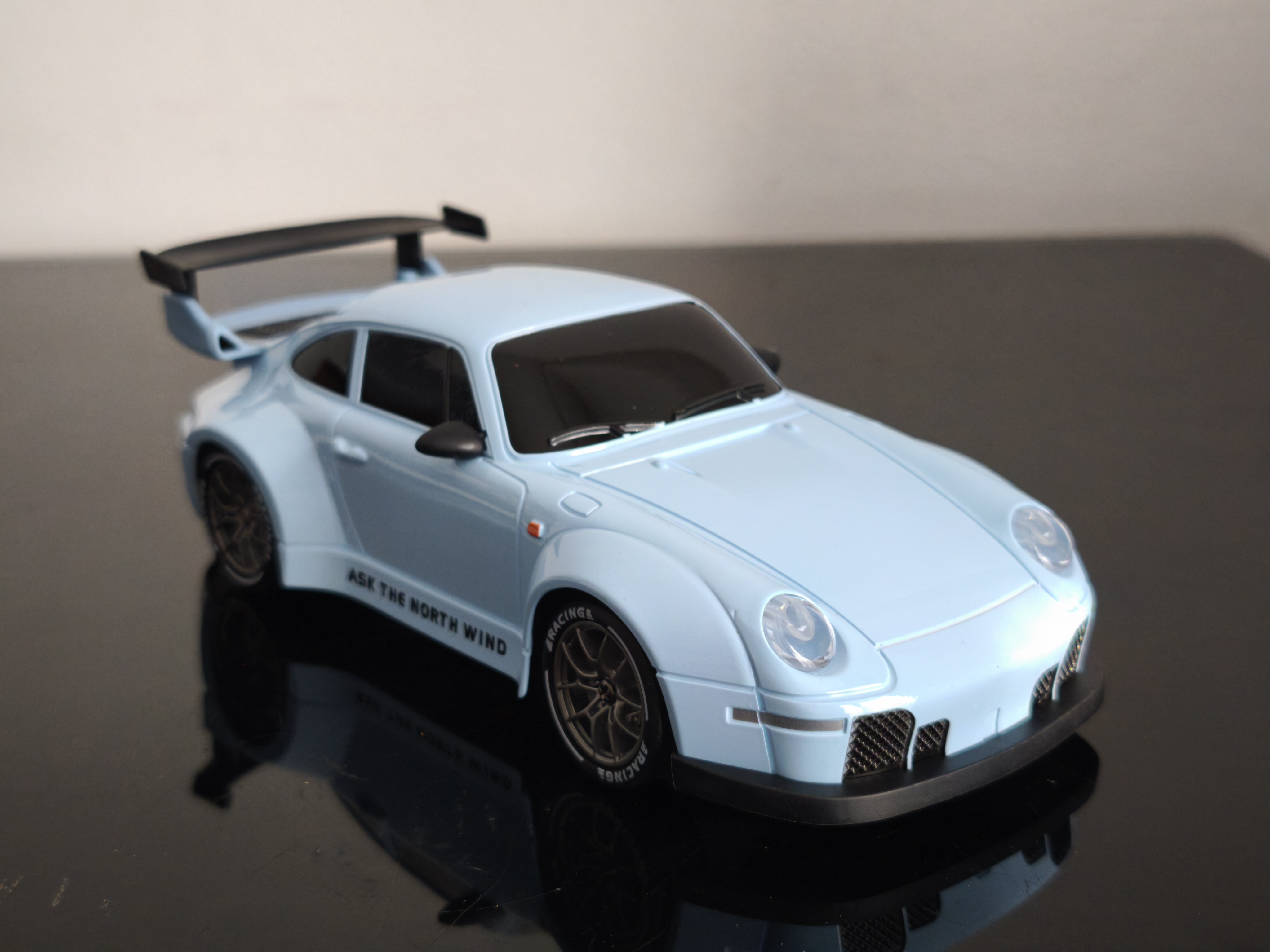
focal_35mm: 46
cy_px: 476
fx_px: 1688
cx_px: 635
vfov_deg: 31.5
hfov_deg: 41.2
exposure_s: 1/50
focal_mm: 6.57
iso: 320
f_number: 1.6
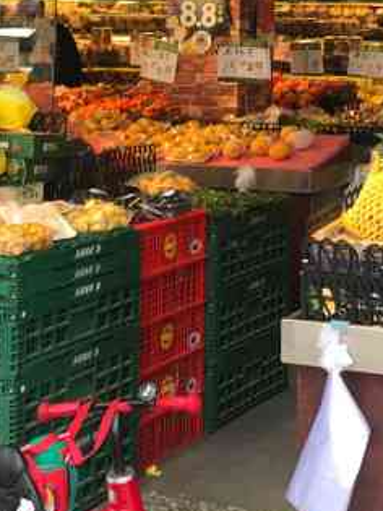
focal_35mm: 83
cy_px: 20
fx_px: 1225
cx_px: 331
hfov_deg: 17.5
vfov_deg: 22.8
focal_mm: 3.99
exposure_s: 1/118
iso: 20
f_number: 1.8
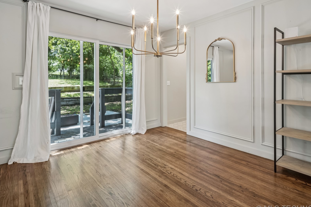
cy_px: 83
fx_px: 155
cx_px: 170
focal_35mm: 18
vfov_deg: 66.7
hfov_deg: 89.8
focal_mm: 14
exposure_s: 1/15
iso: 640
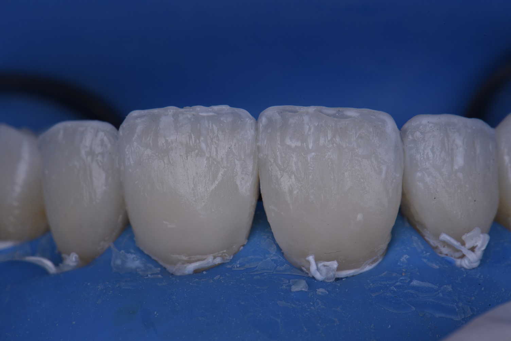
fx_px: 1491
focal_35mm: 105
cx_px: 256
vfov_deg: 13.1
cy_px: 170
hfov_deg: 19.4
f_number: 32
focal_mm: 105
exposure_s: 1/200
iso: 200
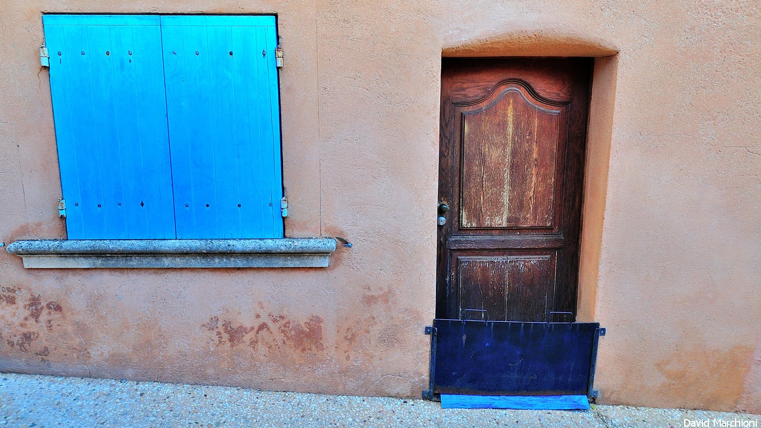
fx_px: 767
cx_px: 382
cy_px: 179
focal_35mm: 38
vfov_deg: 31.1
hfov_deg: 52.8
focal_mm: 24
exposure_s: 1/20
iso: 200
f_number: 11
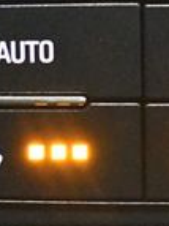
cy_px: 106
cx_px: 137
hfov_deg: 4.1
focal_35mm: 363
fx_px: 2366
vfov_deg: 5.5
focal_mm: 42
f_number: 5
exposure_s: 1/20
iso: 12800
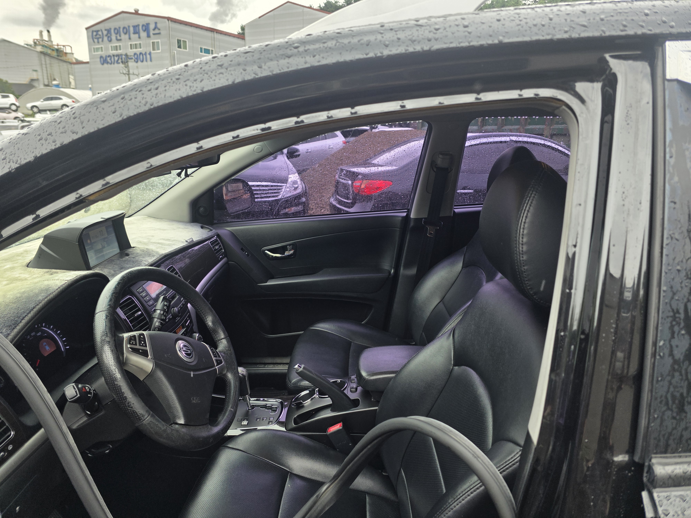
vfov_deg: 58.9
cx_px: 346
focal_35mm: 23
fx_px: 459
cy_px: 259
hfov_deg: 73.9
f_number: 1.7
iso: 50
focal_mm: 6.3
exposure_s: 1/180
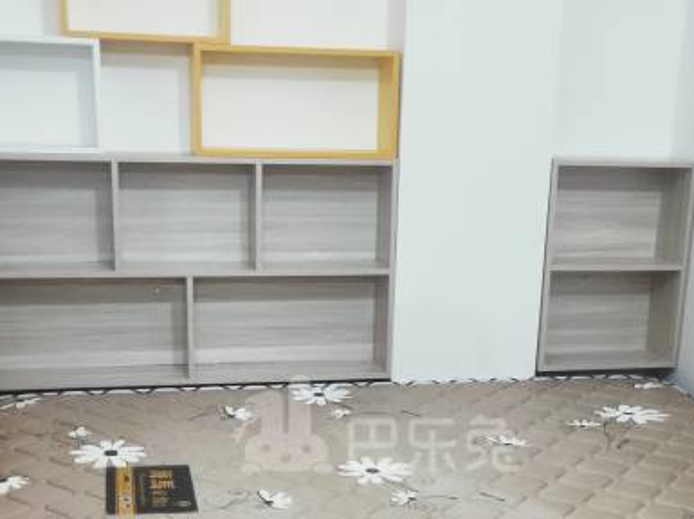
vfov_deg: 27.4
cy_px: 425
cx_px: 375
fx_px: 1042
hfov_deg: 36.8
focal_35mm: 52
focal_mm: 4.28
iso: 310
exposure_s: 1/33
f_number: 1.7
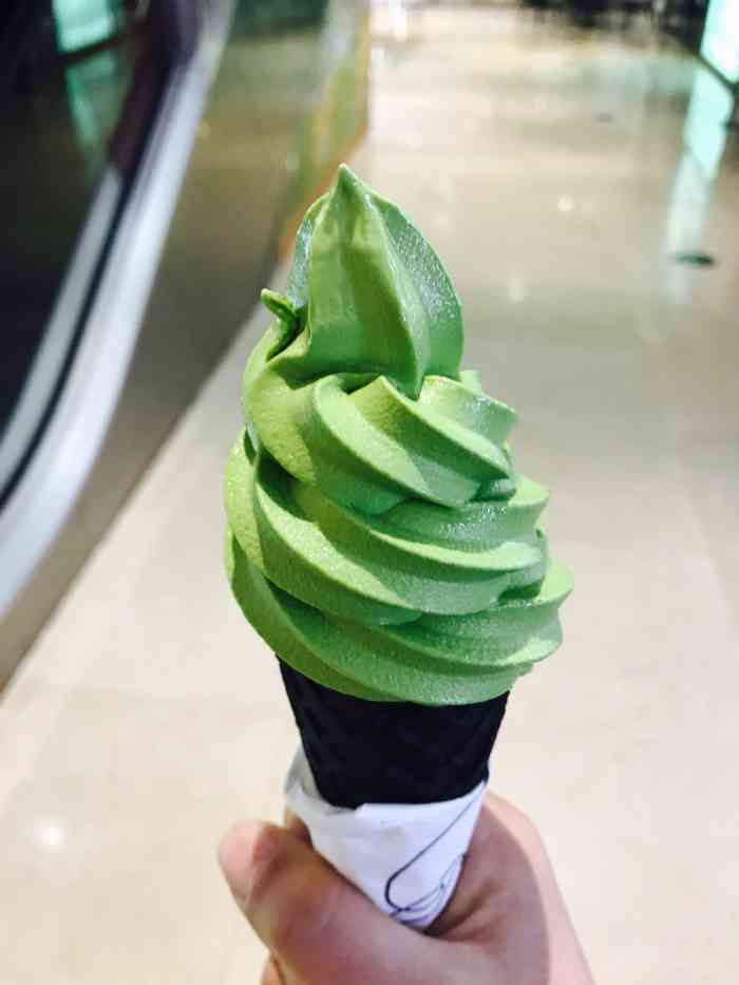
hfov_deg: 49.8
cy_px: 492
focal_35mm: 28
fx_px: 797
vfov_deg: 63.4
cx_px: 370
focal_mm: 3.99
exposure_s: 1/17
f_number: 1.8
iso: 50
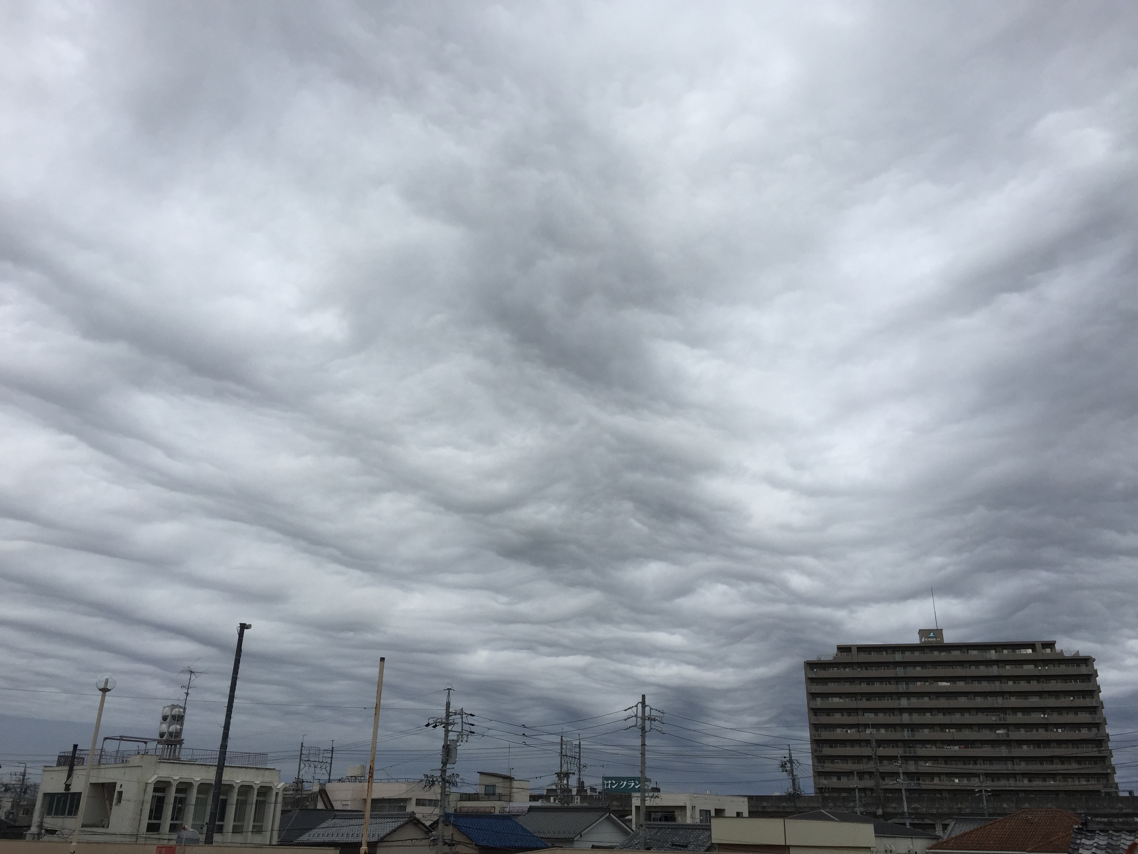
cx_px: 569
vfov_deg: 48.2
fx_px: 953
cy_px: 427
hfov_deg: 61.7
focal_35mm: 29
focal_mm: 4.15
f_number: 2.2
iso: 32
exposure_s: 1/1582
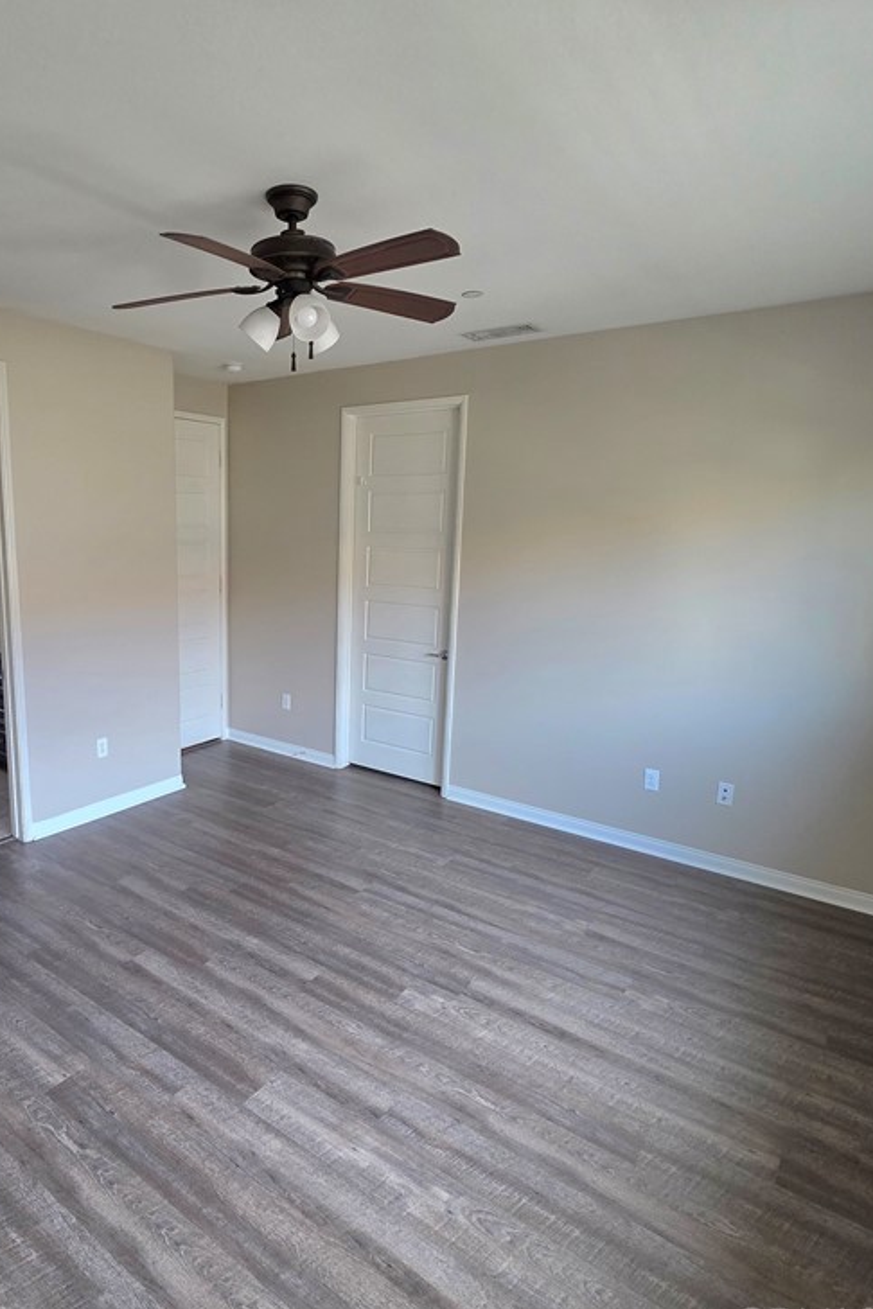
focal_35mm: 19
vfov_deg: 86.9
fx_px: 691
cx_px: 318
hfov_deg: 63.5
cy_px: 661
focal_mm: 2.2
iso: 200
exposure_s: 1/120
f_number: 1.9
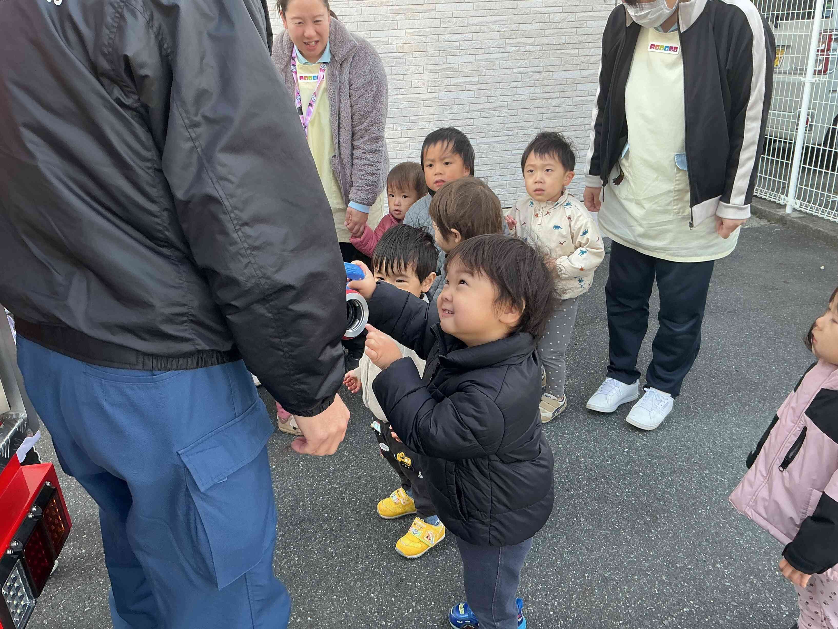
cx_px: 419
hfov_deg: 61.7
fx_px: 702
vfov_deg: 48.2
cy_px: 314
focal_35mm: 29
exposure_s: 1/186
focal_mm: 3
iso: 20
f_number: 1.8
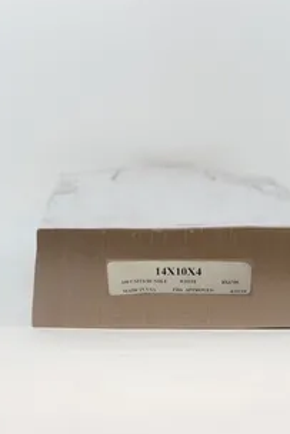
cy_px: 221
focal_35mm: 71
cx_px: 179
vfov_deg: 28.4
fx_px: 857
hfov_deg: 19.2
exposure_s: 1/15
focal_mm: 54
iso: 100
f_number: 5
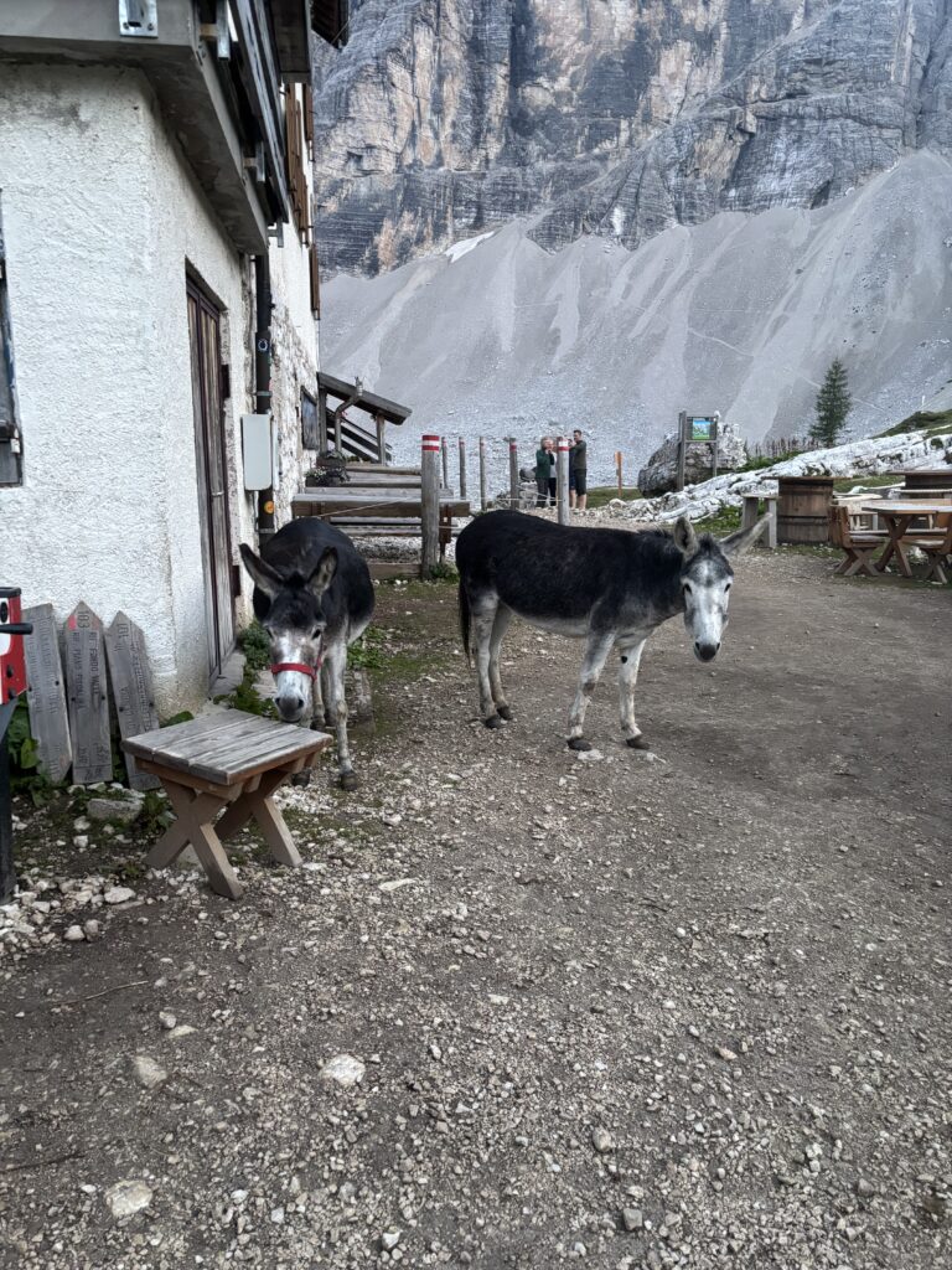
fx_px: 953
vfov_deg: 67.3
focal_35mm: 26
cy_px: 635
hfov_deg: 53.1
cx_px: 476
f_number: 1.6
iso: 500
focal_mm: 5.96
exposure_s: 1/60
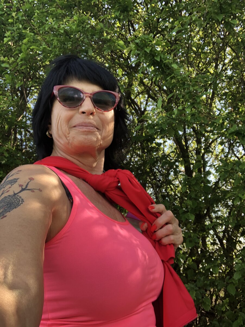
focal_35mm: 32
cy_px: 164
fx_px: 302
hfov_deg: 44.2
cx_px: 122
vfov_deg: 56.8
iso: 32
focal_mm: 2.87
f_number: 2.2
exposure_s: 1/120
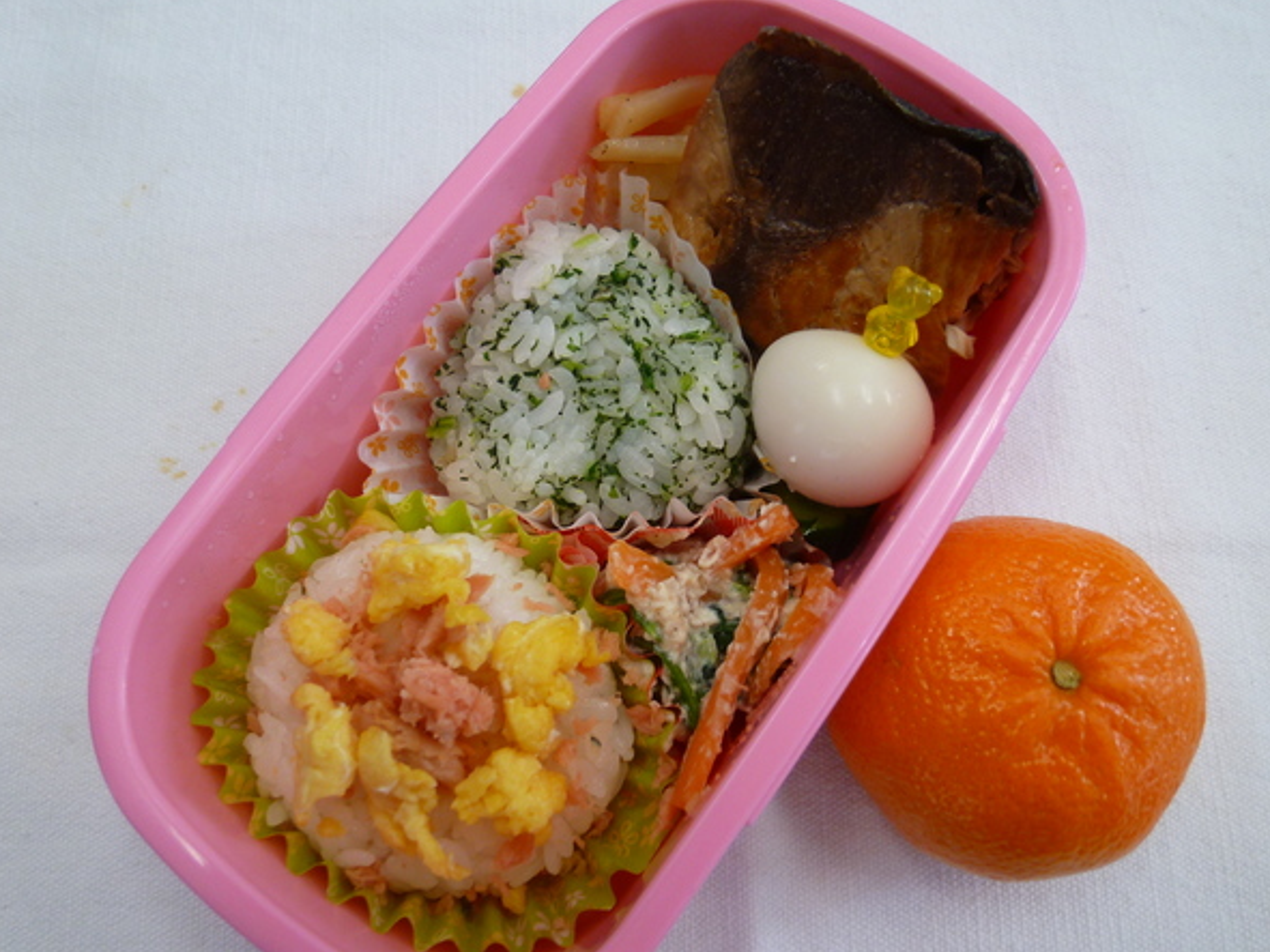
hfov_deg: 67.3
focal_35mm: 26
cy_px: 488
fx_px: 954
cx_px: 664
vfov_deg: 53.0
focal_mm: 4.3
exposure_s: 1/60
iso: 100
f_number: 2.2
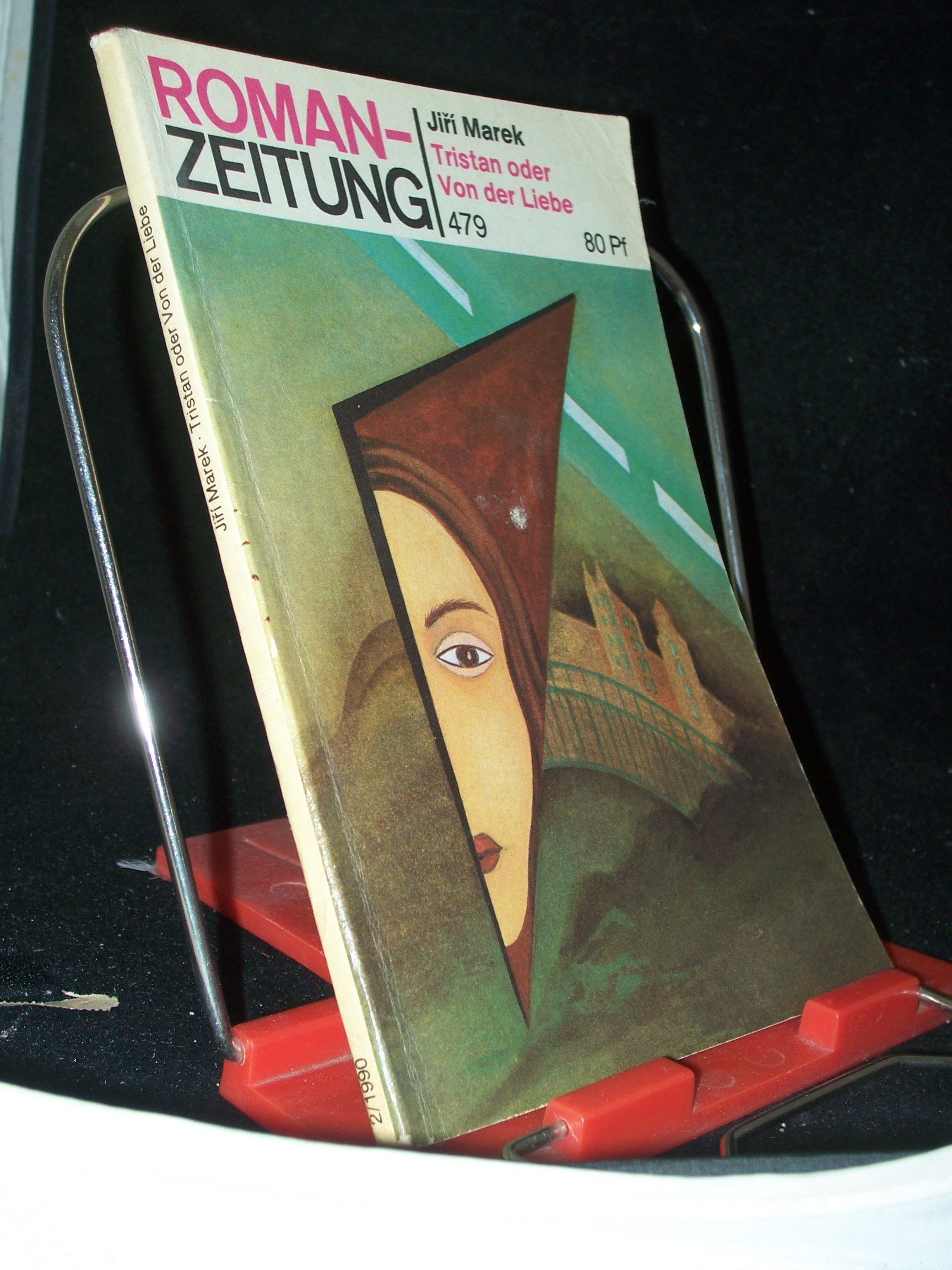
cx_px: 476
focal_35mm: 53
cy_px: 635
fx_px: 1943
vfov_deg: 36.2
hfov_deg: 27.5
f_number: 3.2
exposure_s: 1/80
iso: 80
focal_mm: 8.7
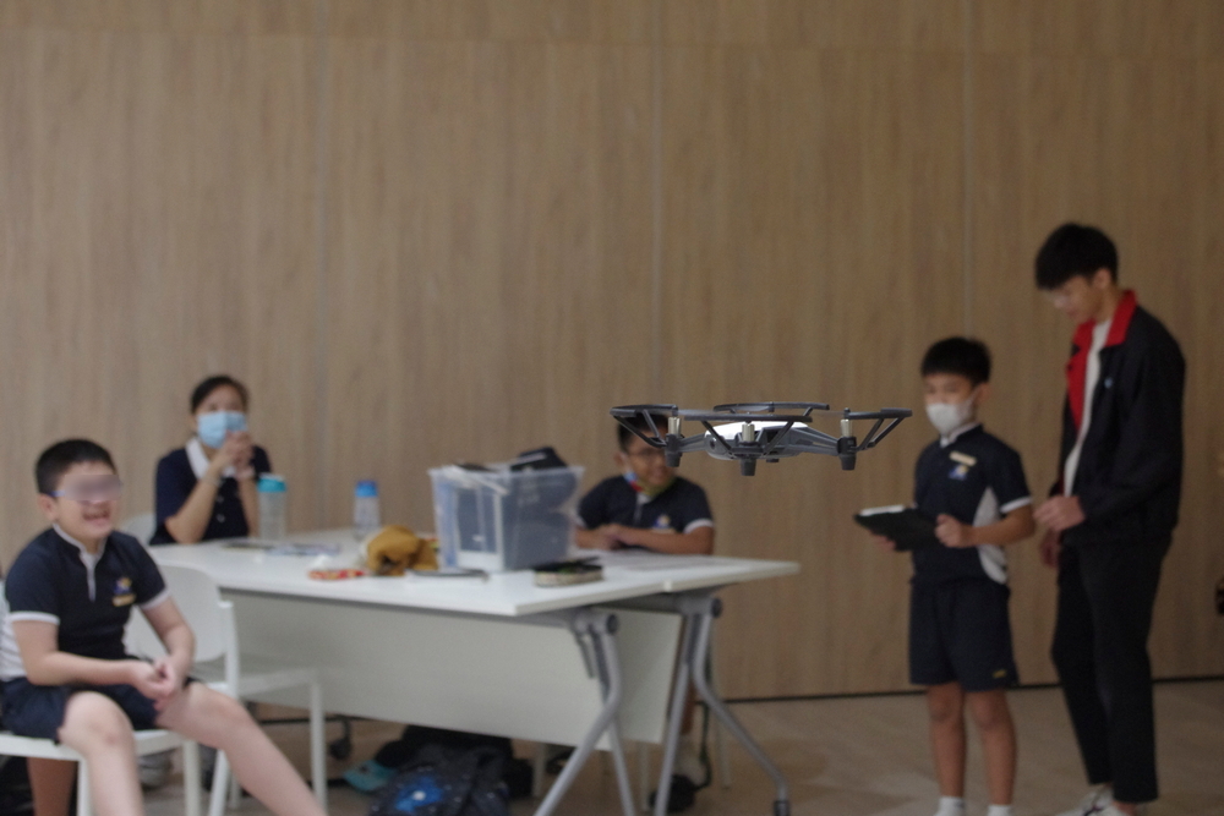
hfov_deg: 35.0
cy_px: 408
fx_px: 1938
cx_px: 612
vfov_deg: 23.8
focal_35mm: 57
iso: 1600
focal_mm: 37.5
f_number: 5
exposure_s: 1/80
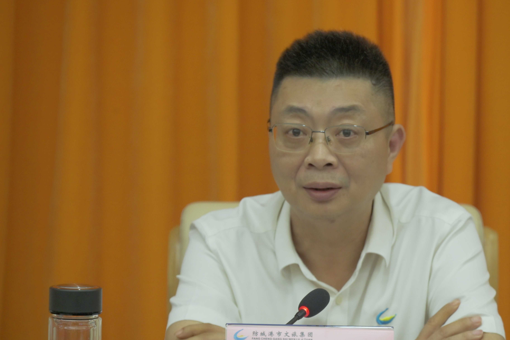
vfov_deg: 5.1
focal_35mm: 268
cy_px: 210
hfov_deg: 7.7
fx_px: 3796
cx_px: 322
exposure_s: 1/100
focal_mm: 200
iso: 1250
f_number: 6.3
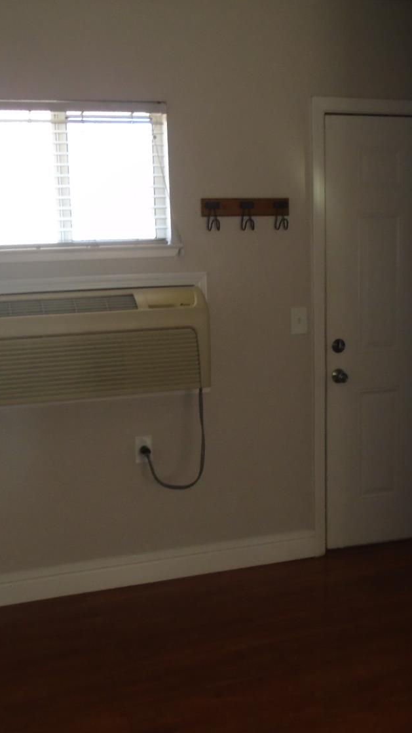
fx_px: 738
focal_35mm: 38
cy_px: 367
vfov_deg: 52.8
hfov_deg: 31.2
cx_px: 204
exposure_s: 1/30
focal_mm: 4.6
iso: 200
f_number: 3.2
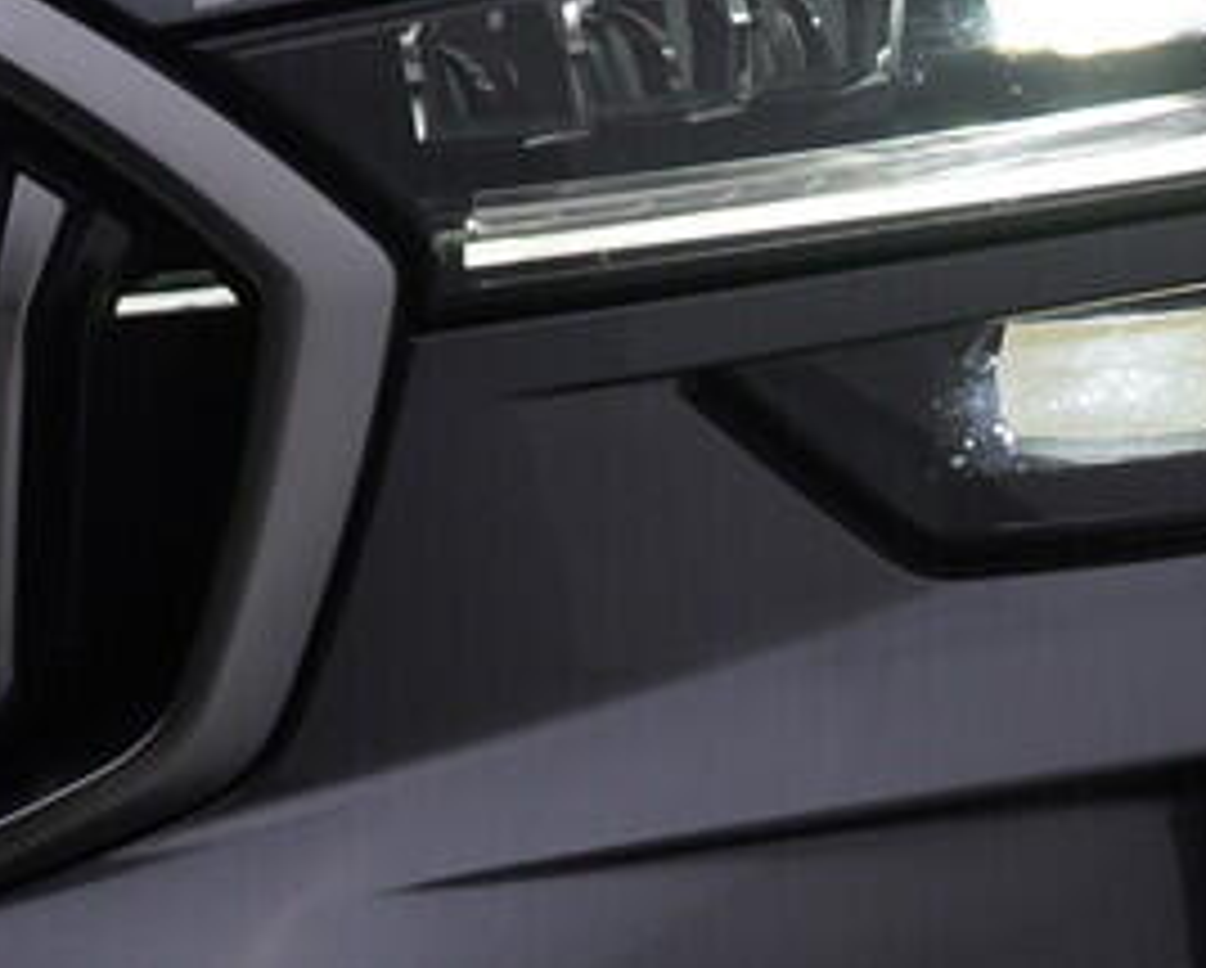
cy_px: 691
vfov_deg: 12.0
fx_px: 4609
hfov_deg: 14.3
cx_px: 1598
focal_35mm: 129
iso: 125
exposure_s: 1/125
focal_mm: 24
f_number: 5
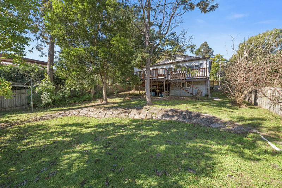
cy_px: 94
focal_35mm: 14
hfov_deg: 104.2
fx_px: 110
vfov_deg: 81.3
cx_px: 141
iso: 200
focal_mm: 14
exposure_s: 1/250
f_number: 9
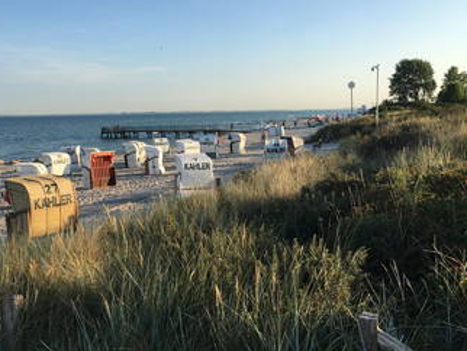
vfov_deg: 39.7
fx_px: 486
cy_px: 164
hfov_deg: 51.3
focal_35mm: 36
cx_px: 225
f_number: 2.2
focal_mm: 4.15
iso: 25
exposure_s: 1/818
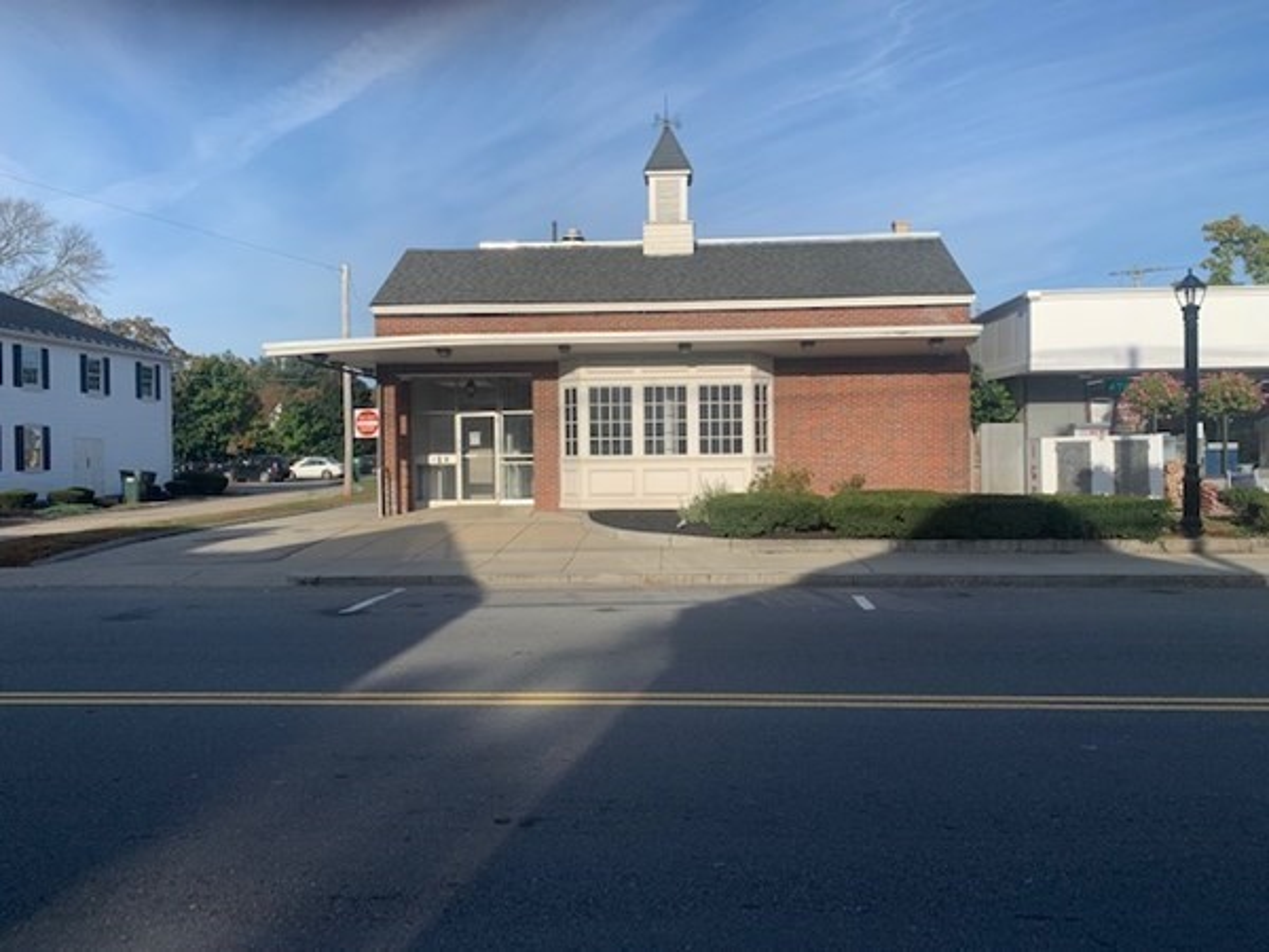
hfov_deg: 67.3
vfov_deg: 53.1
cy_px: 476
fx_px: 953
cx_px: 634
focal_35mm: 26
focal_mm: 4.25
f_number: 1.8
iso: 25
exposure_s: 1/2257
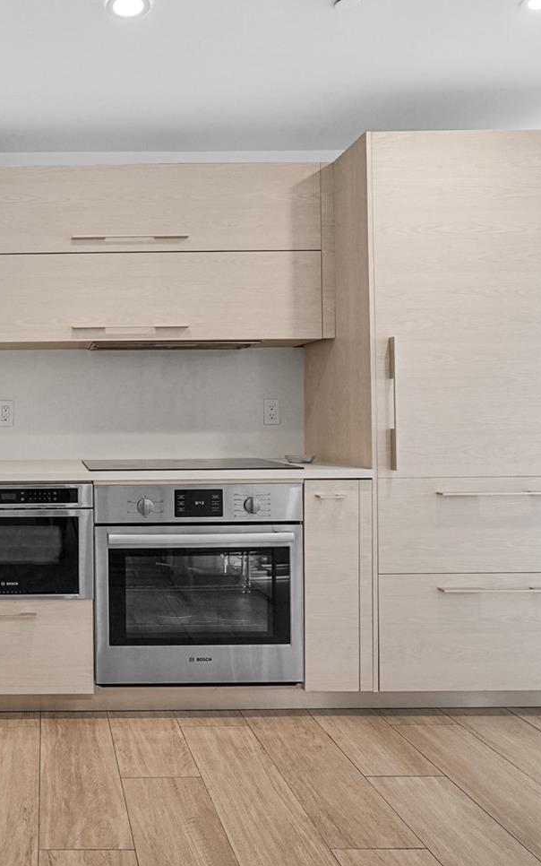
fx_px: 637
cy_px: 420
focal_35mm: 27
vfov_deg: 68.4
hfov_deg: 41.6
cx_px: 34
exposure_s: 1/30
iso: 1000
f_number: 9
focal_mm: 16
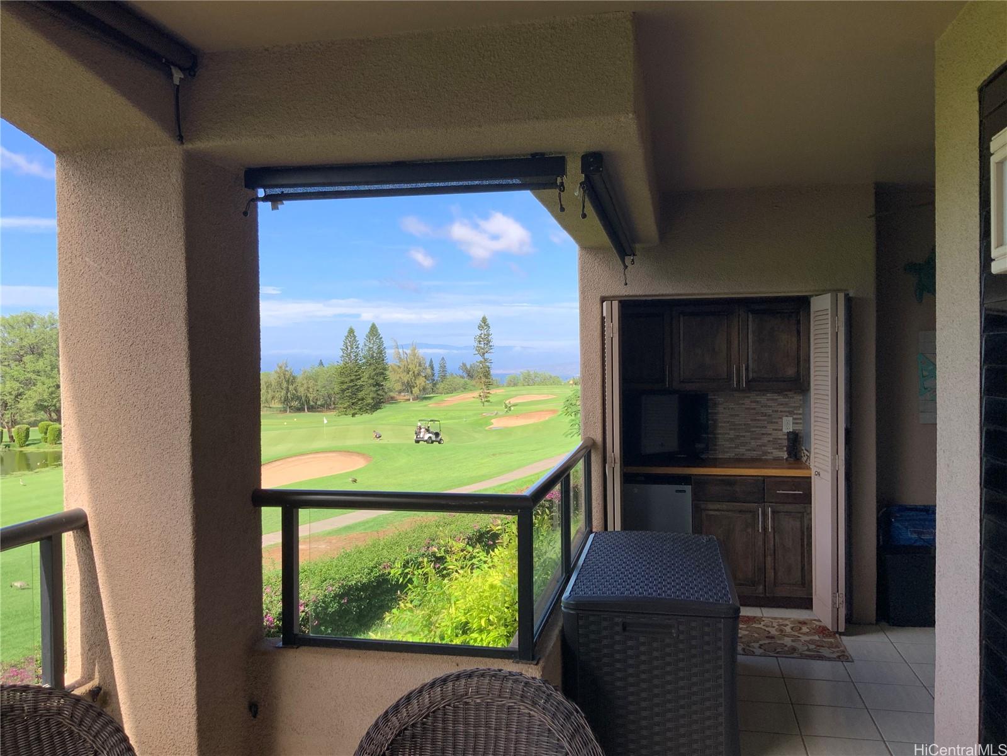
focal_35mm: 29
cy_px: 378
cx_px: 504
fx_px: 844
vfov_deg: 48.2
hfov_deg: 61.7
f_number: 1.8
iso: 16
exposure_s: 1/898
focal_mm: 3
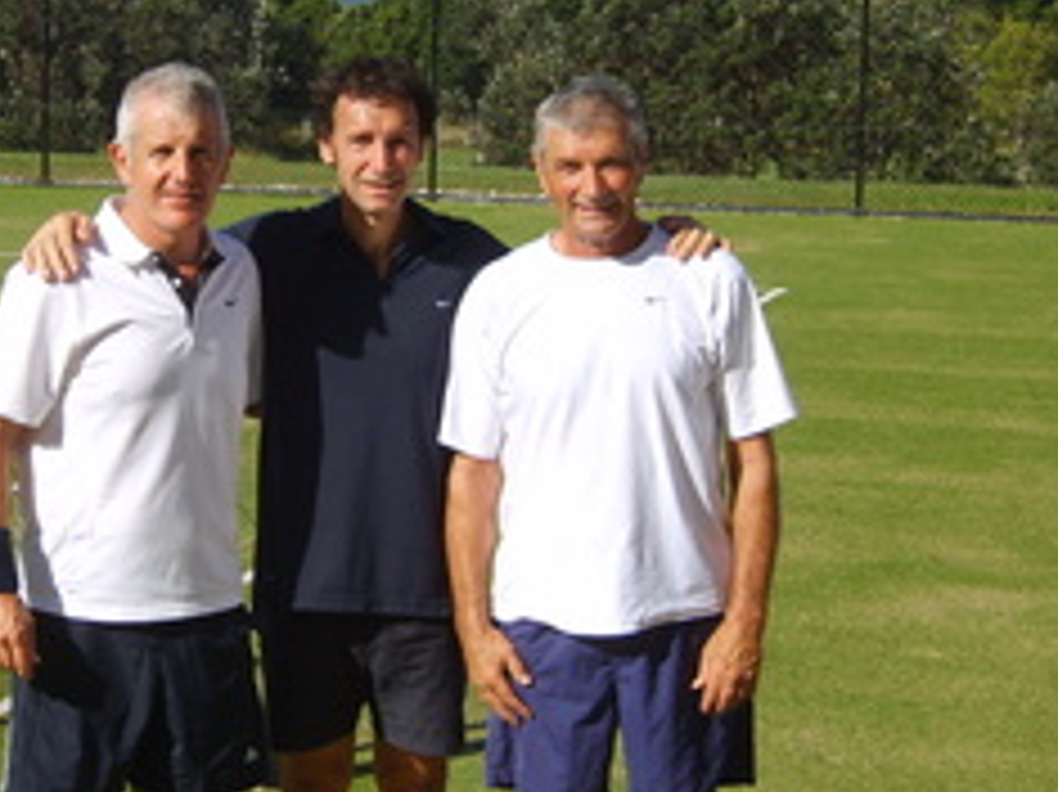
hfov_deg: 19.0
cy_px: 412
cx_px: 317
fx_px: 3146
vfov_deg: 14.4
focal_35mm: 103
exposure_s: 1/1000
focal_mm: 11
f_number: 3.5
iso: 50
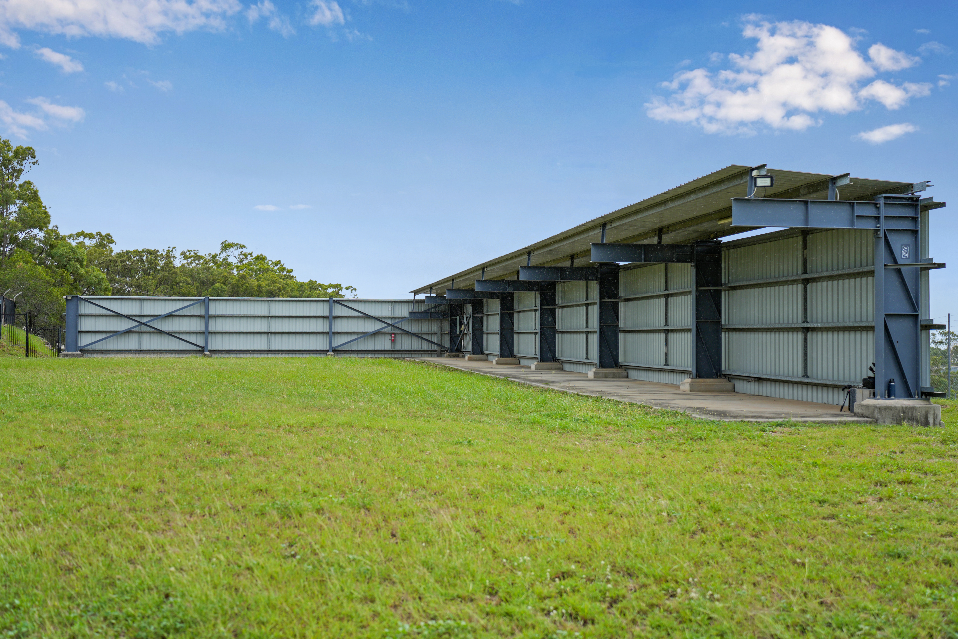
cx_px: 479
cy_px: 320
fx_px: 985
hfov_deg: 51.9
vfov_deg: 35.9
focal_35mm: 37
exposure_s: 1/2500
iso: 125
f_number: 2.8
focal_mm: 37
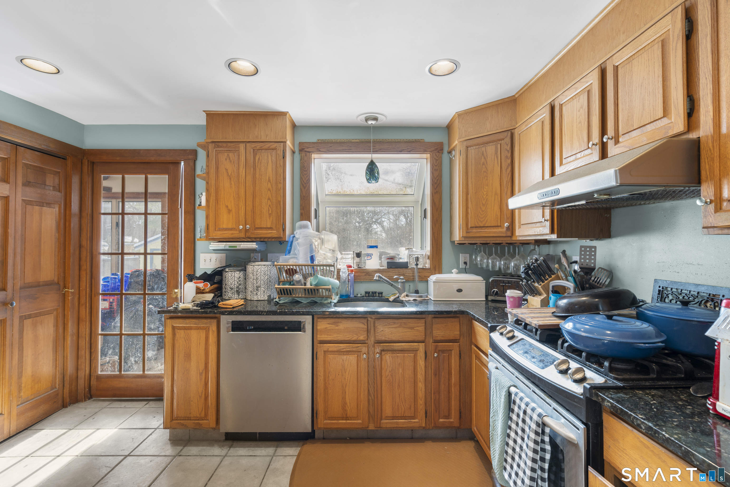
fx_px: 324
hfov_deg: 96.7
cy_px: 244
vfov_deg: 73.7
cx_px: 365
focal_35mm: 16
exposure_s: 1
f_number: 9
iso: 200
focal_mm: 16
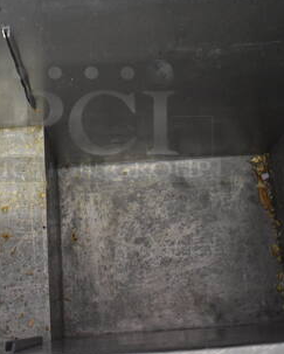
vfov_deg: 36.3
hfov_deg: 29.5
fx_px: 535
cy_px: 120
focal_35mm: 51
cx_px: 91
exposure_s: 1/30
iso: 2200
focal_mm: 18
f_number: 3.5
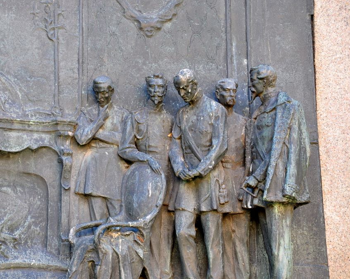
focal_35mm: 179
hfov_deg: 10.8
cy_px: 140
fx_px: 1849
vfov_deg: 8.7
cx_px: 139
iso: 400
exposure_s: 1/50
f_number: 8
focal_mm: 105
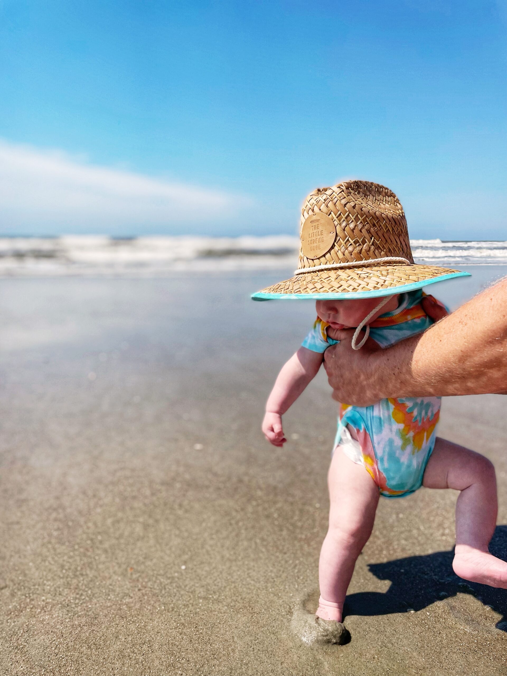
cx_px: 254
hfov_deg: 53.1
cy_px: 338
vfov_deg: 67.3
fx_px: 508
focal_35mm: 26
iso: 50
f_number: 1.6
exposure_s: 1/7813
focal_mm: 4.2
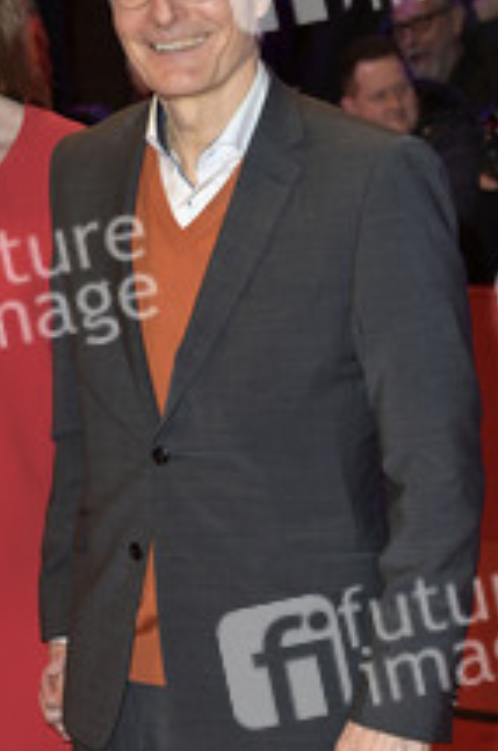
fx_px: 2398
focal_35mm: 115
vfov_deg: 17.8
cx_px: 80
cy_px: 473
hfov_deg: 11.8
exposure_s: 1/250
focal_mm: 62
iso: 800
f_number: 5
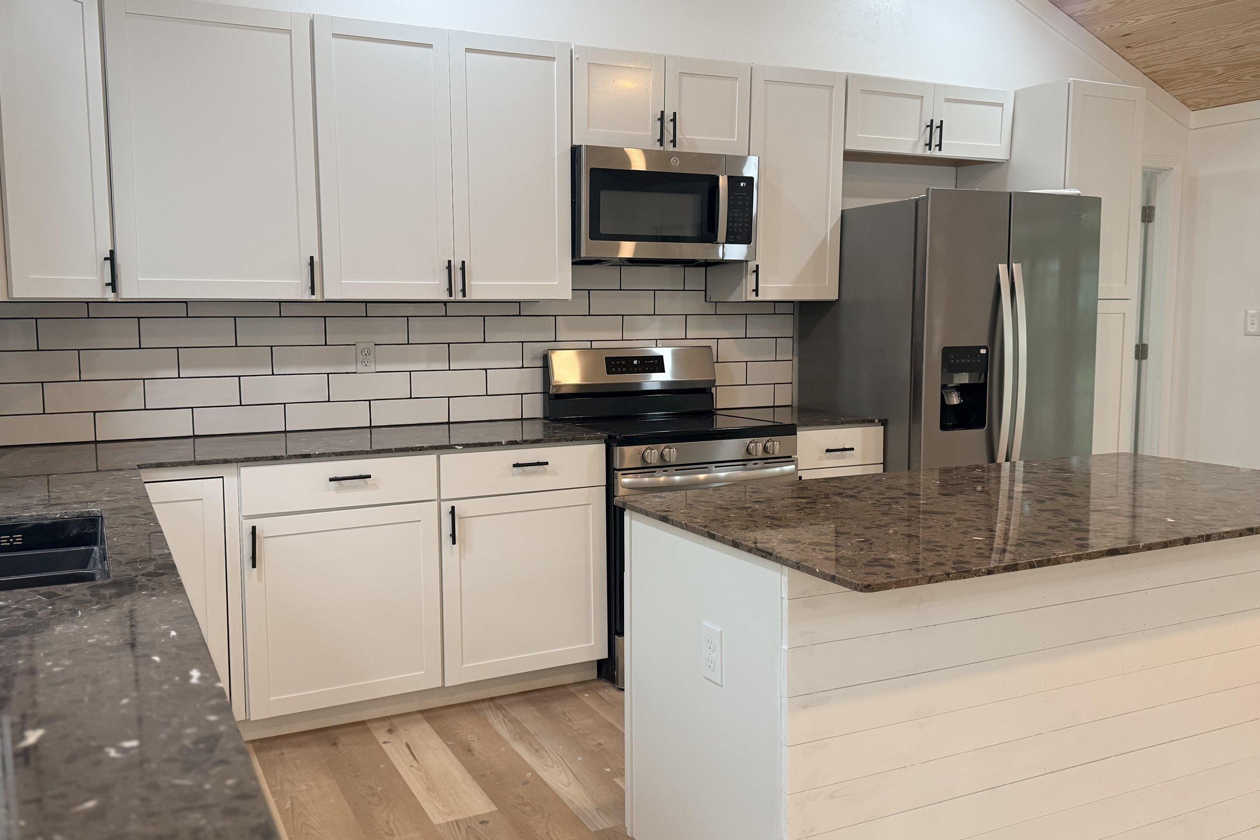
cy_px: 408
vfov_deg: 43.6
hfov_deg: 61.9
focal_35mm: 30
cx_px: 585
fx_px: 1050
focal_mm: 6.76
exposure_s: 1/120
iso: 200
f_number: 1.78
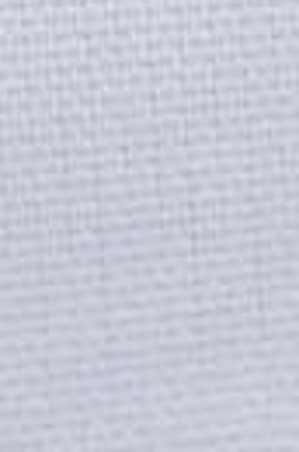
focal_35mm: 777
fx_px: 9732
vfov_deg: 2.7
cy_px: -56
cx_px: 1175
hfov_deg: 1.7
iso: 100
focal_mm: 85
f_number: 25
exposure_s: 1/60
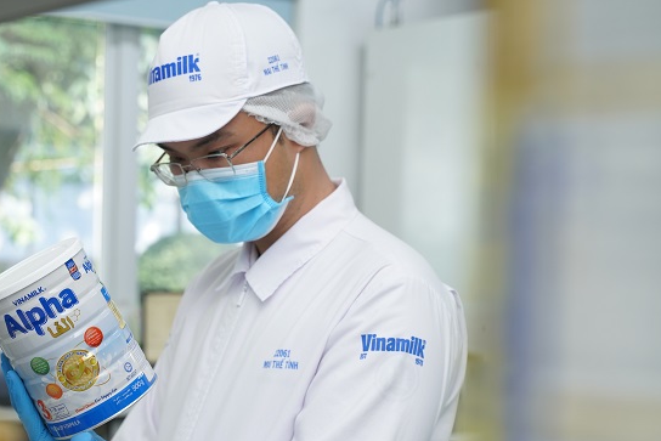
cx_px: 188
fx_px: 1377
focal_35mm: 75
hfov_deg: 26.7
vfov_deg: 18.2
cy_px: 263
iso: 640
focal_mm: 51
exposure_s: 1/160
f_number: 4
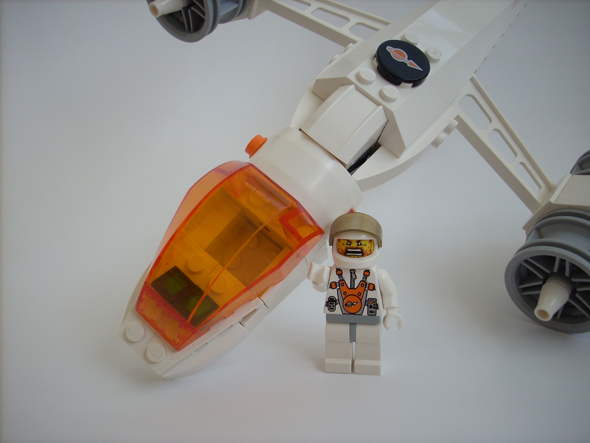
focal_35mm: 37
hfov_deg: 50.1
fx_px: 631
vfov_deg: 38.7
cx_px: 295
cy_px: 222
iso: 64
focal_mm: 6.2
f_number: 2.8
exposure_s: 1/44.3
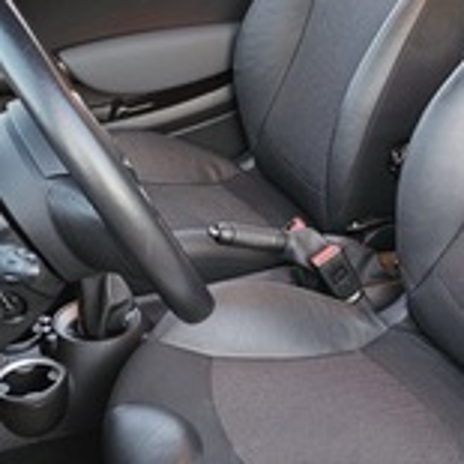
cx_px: 332
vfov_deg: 27.3
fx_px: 955
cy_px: 195
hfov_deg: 27.0
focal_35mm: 63
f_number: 1.7
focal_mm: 6.3
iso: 500
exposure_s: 1/25
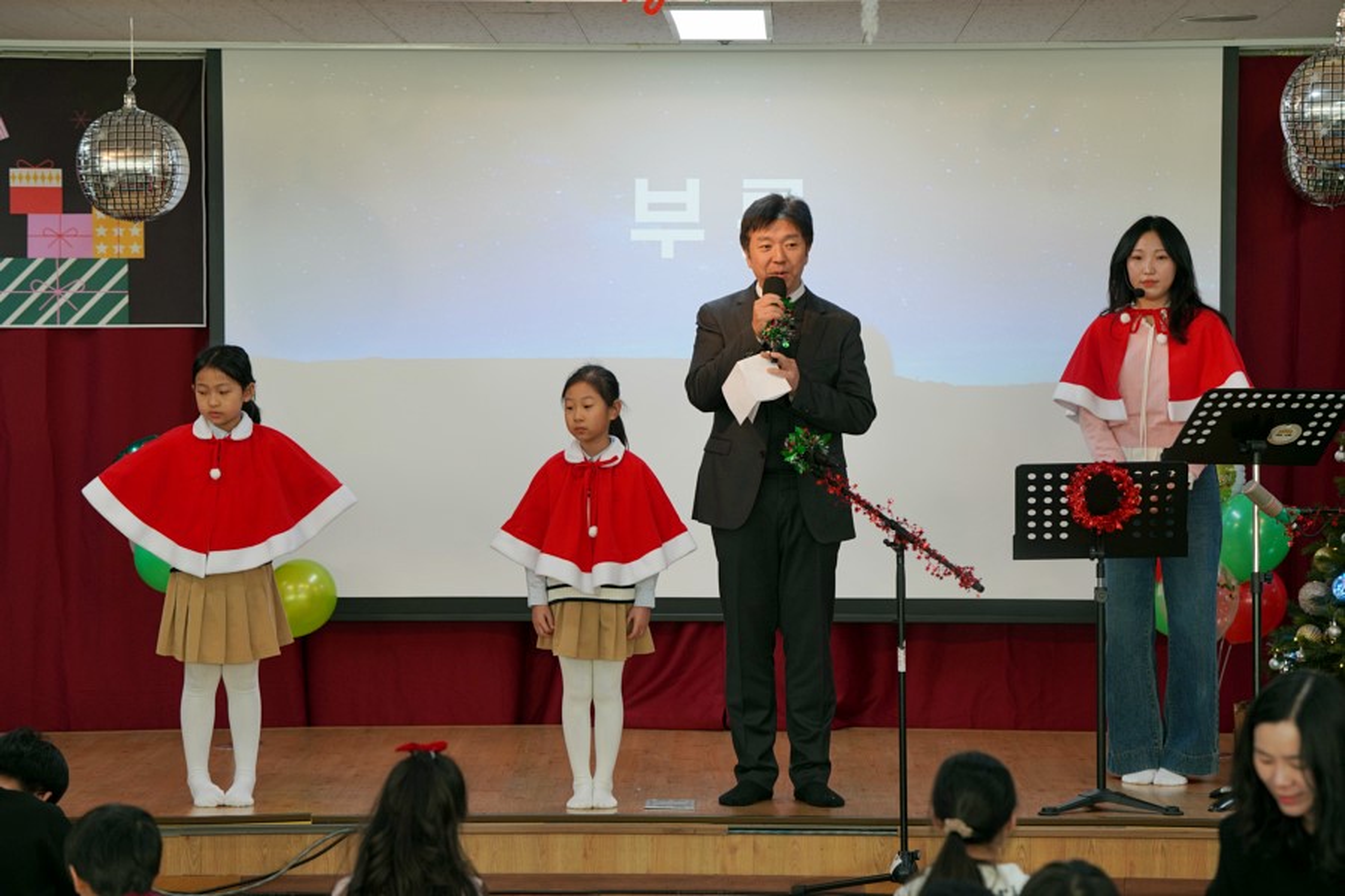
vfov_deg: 12.2
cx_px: 672
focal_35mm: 112
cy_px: 448
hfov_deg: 18.3
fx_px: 4184
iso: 500
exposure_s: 1/160
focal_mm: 112
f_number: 4
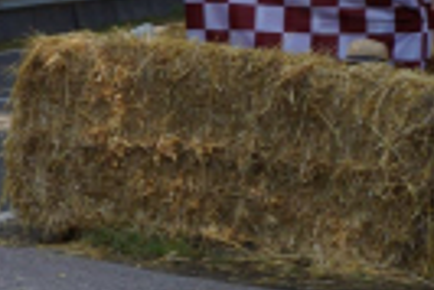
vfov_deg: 4.6
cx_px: -421
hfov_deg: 6.7
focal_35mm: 298
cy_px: 33
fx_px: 3596
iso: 400
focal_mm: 66
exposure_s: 1/500
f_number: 5
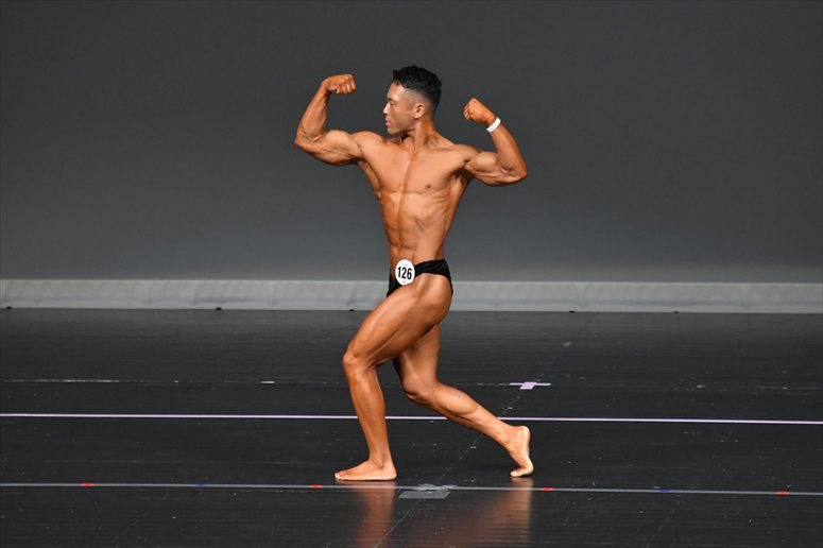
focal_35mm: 345
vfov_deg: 4.0
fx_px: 7883
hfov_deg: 6.0
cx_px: 412
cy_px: 274
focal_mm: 230
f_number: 5.6
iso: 4000
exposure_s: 1/400
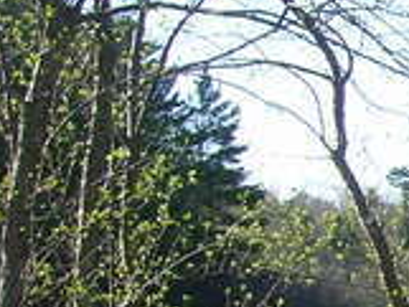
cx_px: 996
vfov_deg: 8.7
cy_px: 317
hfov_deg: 10.1
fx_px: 1998
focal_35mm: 169
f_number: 4.9
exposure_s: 1/174
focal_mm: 5.7
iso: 71
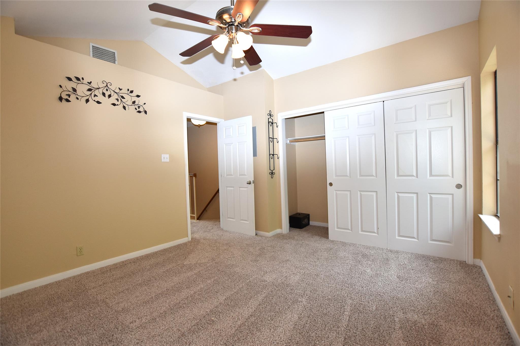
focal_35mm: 15
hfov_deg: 100.4
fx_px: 217
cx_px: 260
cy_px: 173
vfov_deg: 77.3
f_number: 4.5
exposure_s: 1/60
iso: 250
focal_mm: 10
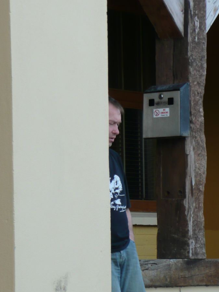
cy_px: 187
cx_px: 125
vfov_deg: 10.3
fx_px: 1610
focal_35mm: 191
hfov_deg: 7.8
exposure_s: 1/80
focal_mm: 18.4
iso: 100
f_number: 4.7
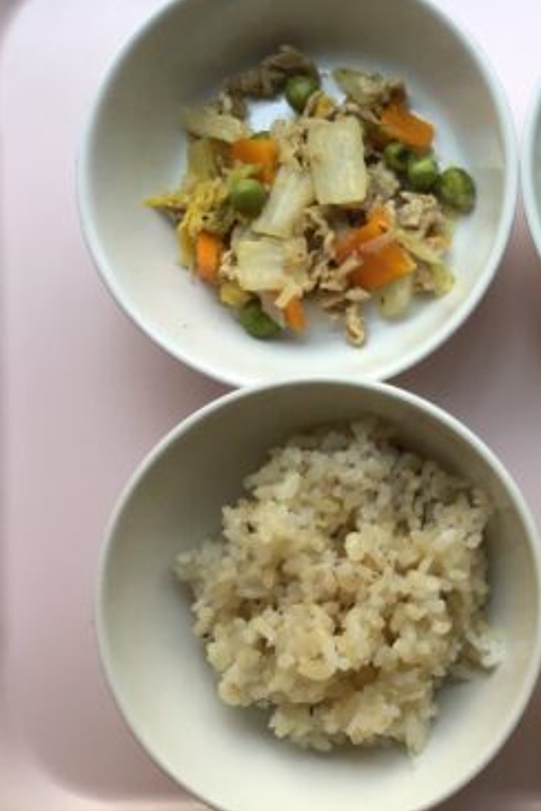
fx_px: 992
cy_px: 398
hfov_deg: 28.6
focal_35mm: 44
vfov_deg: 44.5
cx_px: 545
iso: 50
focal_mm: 3.3
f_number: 2.4
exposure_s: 1/120
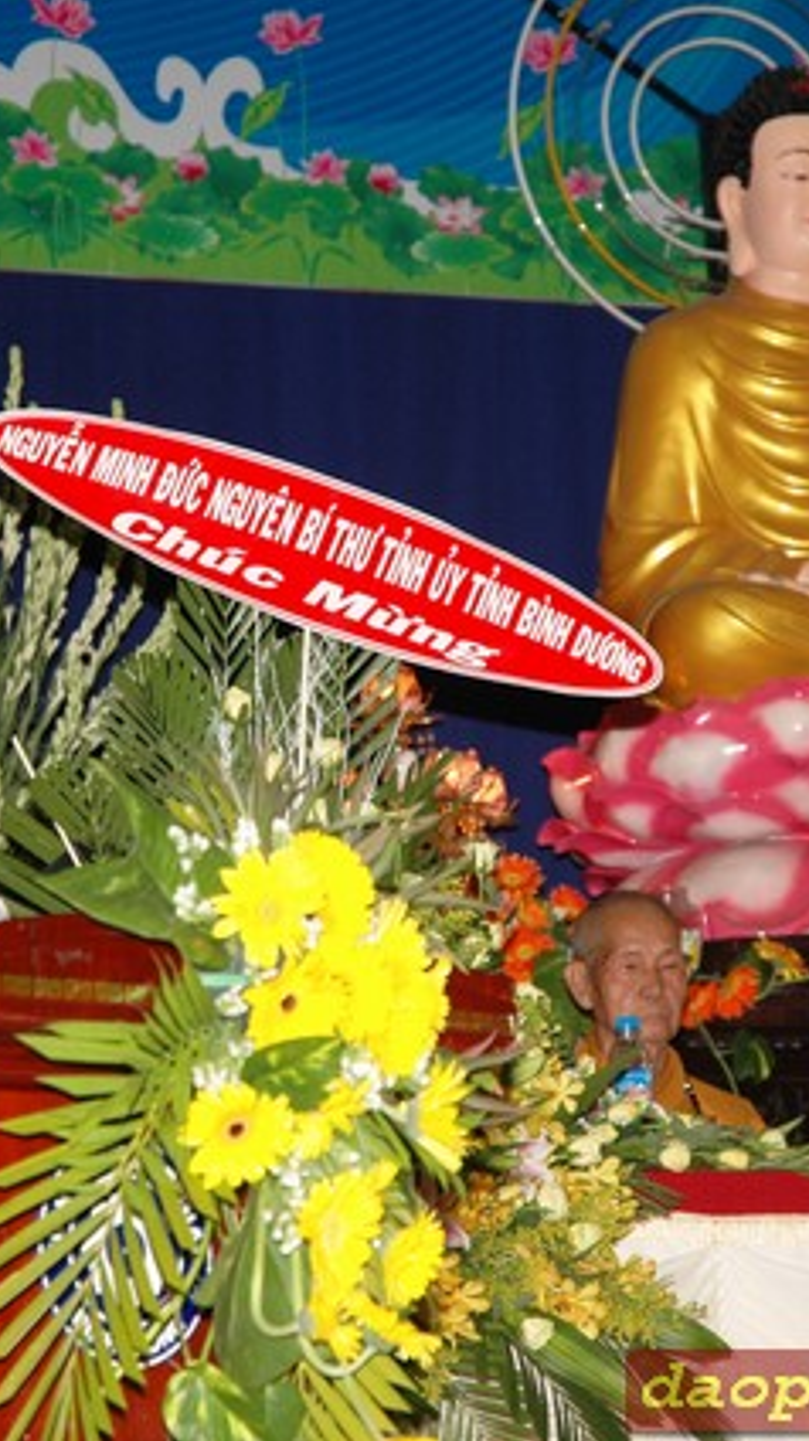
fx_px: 6341
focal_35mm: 166
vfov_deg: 13.0
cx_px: 384
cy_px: 720
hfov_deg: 7.3
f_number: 4.5
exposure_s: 1/60
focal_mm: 70
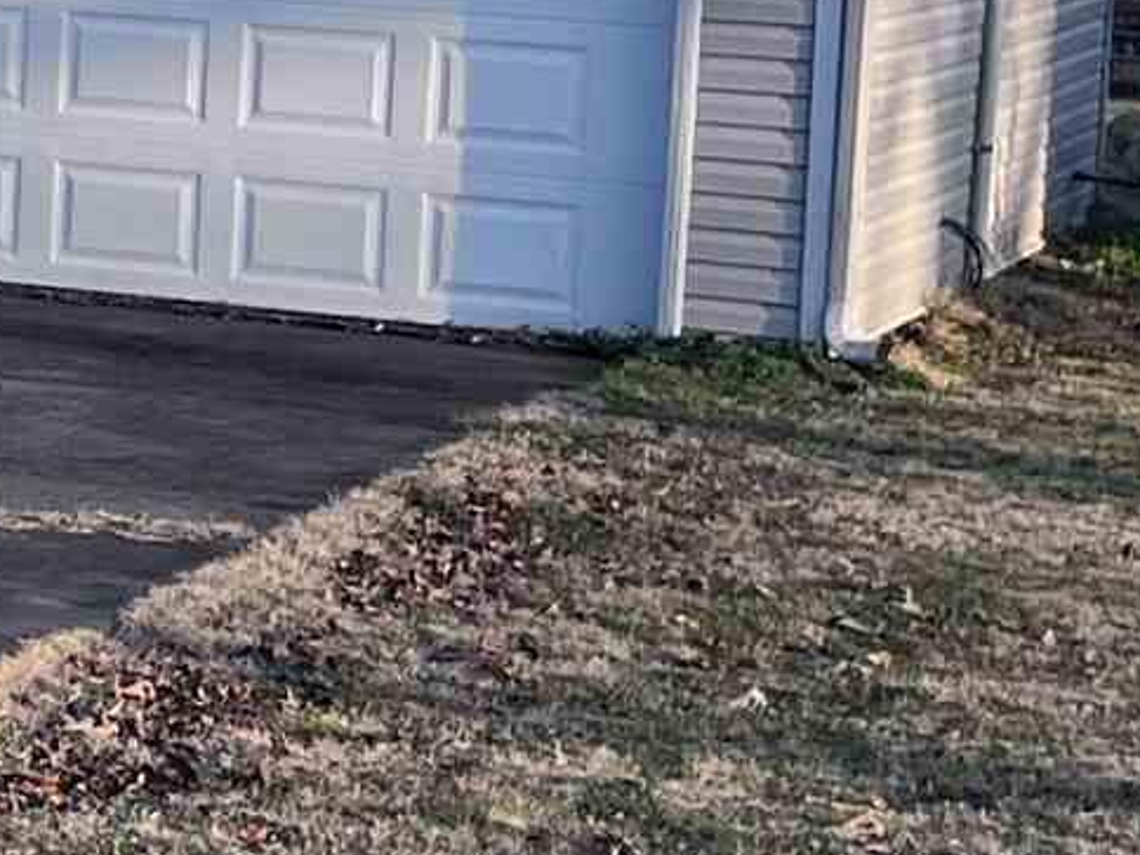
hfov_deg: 10.4
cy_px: -52
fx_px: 5434
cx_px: -1580
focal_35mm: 165
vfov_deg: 8.9
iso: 50
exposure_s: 1/1266
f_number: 1.6
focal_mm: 5.1
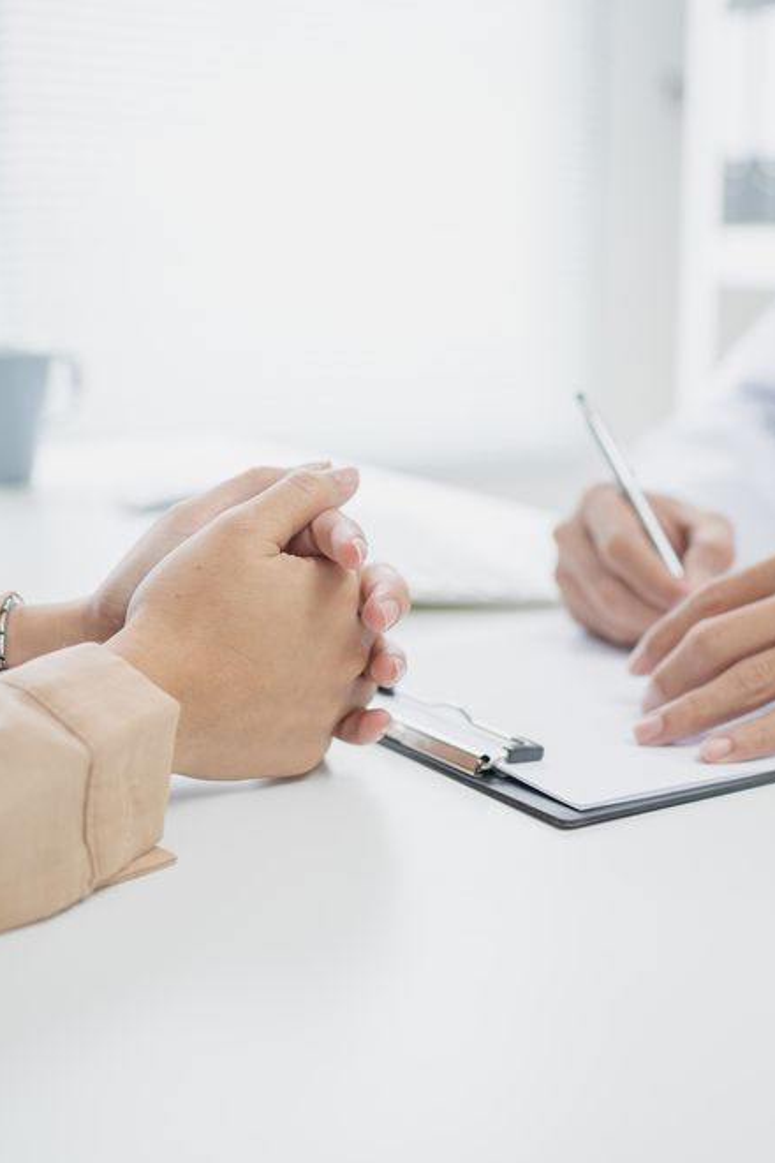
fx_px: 1711
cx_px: 537
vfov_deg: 37.5
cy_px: 586
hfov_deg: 25.3
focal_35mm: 53
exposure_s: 1/100
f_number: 2.5
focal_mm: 35
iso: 100
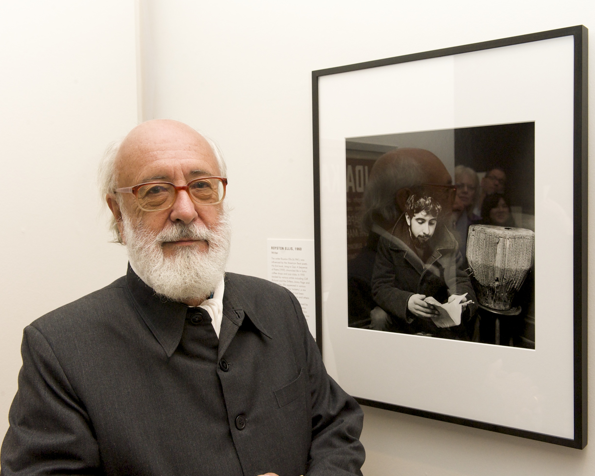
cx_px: 321
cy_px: 237
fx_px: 687
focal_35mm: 39
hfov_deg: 46.8
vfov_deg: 38.2
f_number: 8
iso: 2000
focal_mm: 34
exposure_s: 1/60
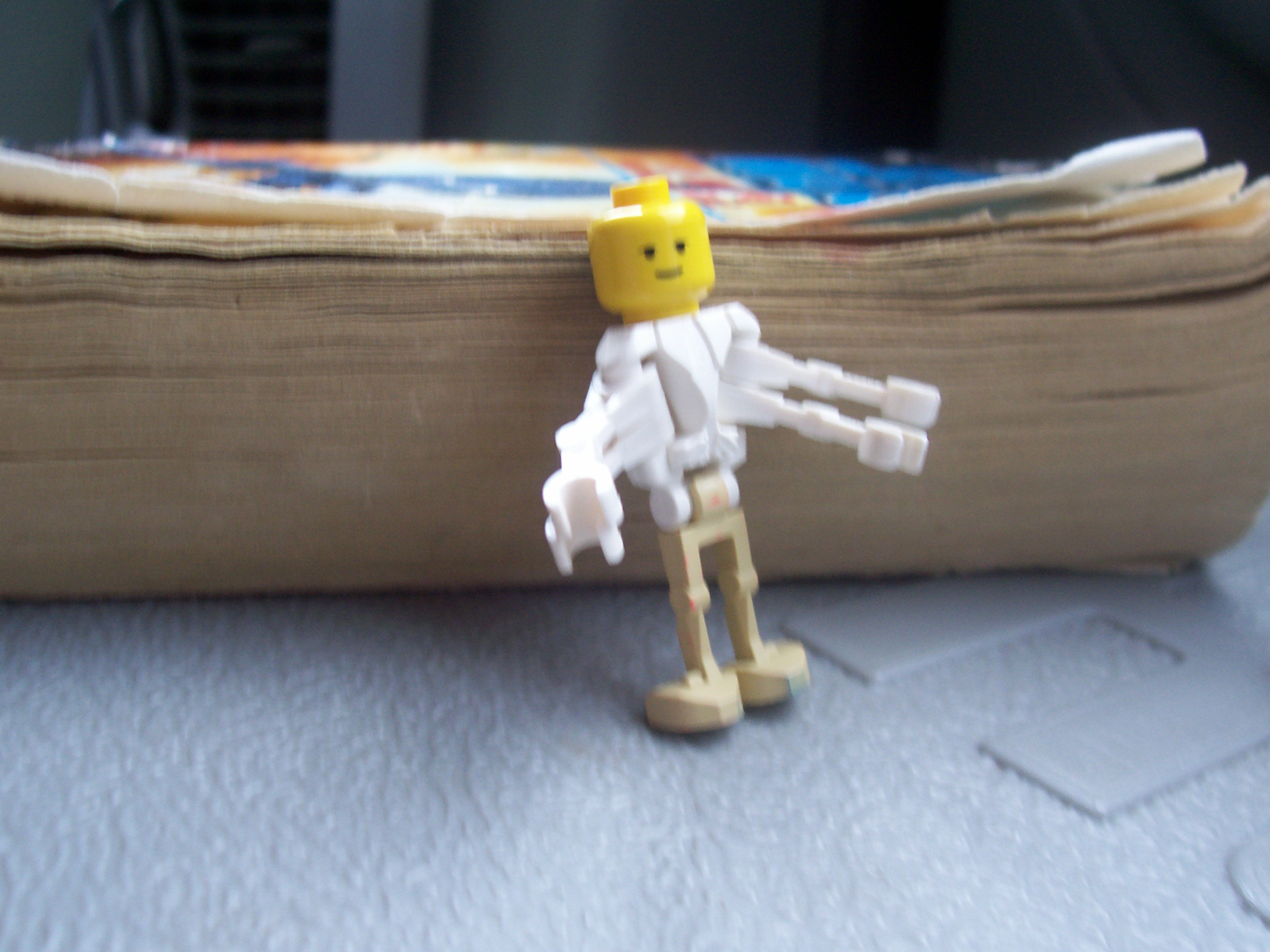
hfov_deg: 44.8
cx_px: 635
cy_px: 476
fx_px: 1541
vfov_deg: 34.3
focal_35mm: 42
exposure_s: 1/39.3
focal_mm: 7
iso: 92
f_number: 2.9
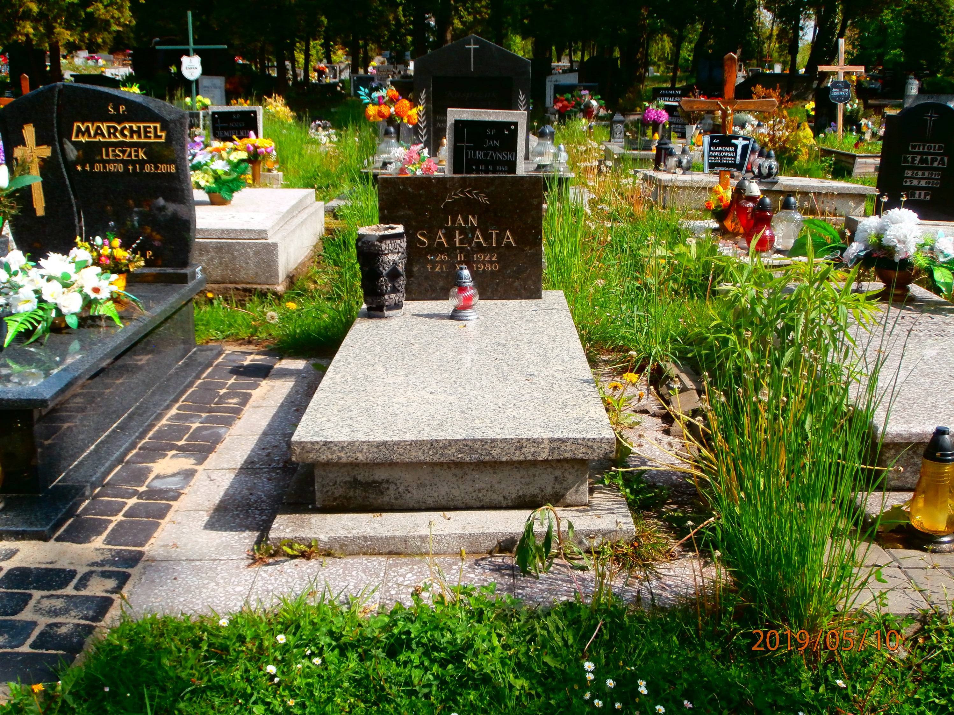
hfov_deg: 49.0
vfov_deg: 37.7
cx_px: 477
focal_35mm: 38
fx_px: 1047
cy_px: 358
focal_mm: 6.67
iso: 100
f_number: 3.9
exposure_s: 1/640
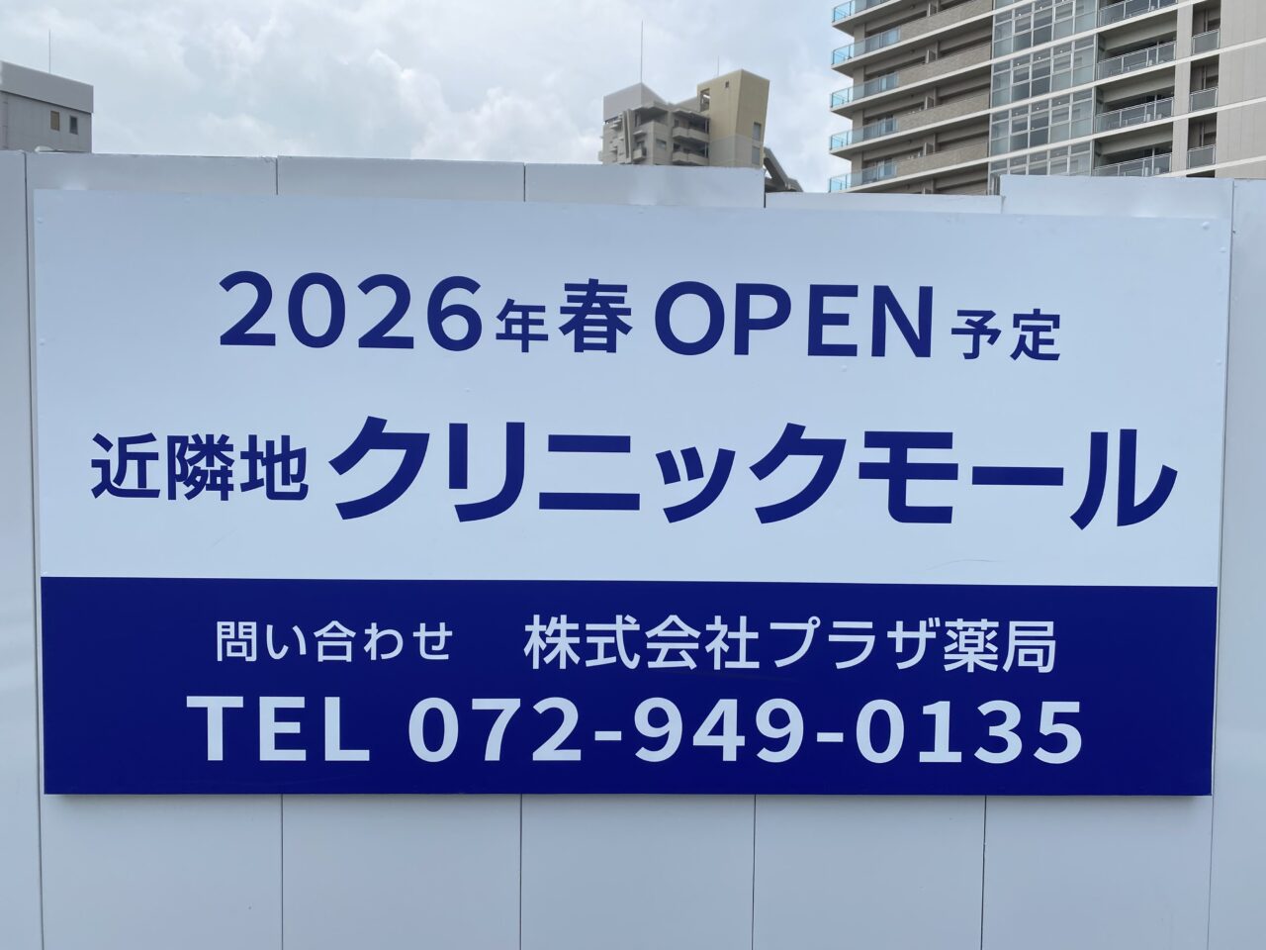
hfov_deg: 67.3
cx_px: 633
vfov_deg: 53.1
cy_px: 475
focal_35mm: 26
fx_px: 951
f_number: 1.8
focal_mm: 4.25
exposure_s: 1/1808
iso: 32
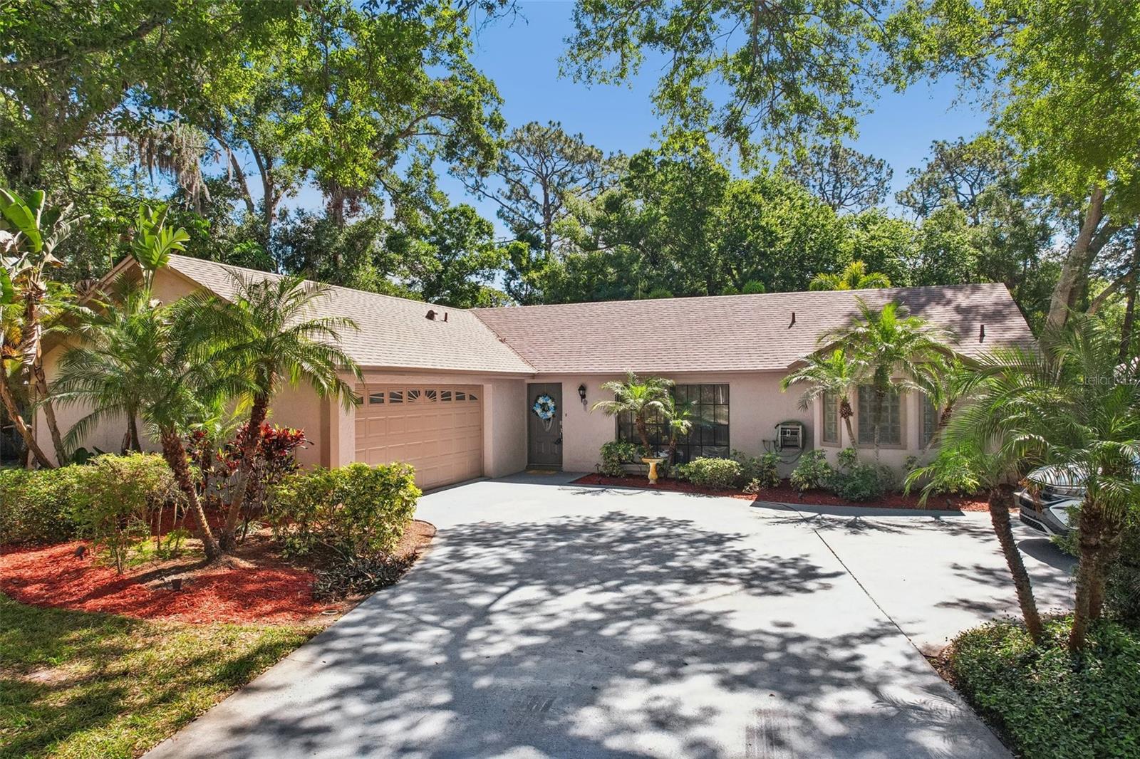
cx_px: 570
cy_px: 380
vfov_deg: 57.2
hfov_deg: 78.6
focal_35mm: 22
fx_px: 696
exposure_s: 1/500
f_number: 2.8
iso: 400
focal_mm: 8.4
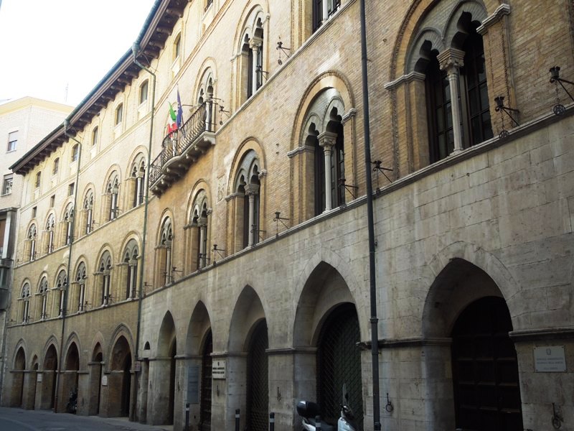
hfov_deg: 52.6
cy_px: 216
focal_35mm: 35
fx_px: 580
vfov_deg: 40.7
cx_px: 287
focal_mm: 6.3
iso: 100
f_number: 3.7
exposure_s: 1/100
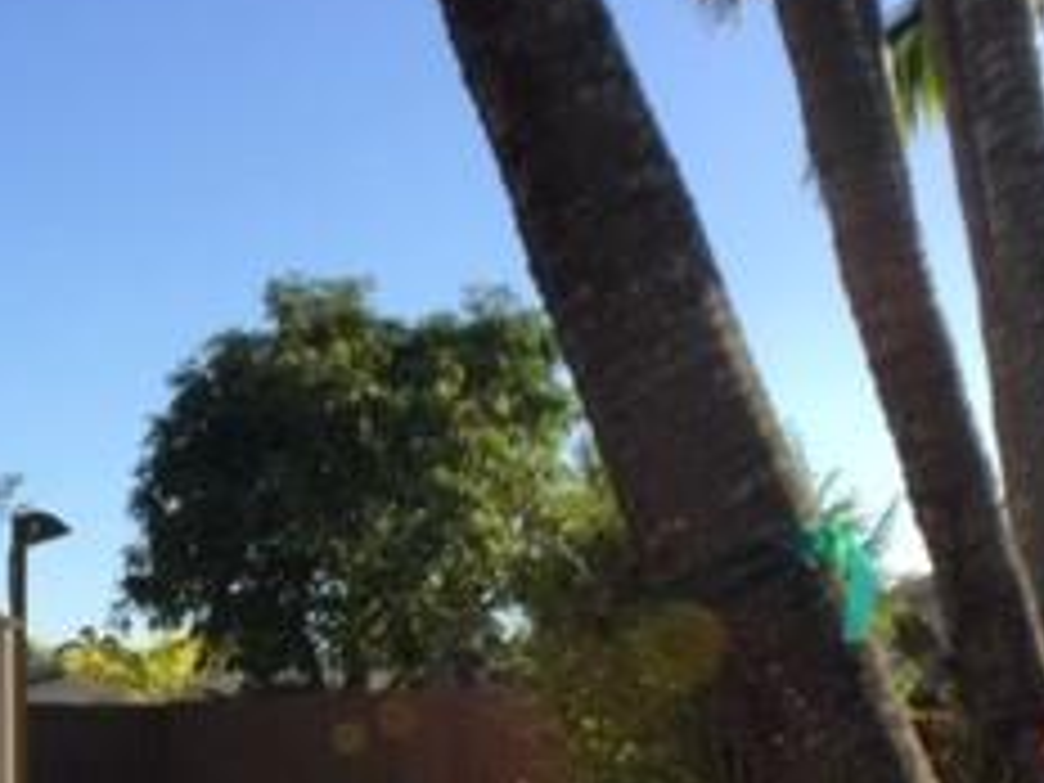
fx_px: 2413
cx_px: 99
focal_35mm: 80
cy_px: 940
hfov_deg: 23.7
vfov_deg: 17.6
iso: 32
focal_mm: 4.15
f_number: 2.2
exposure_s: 1/964
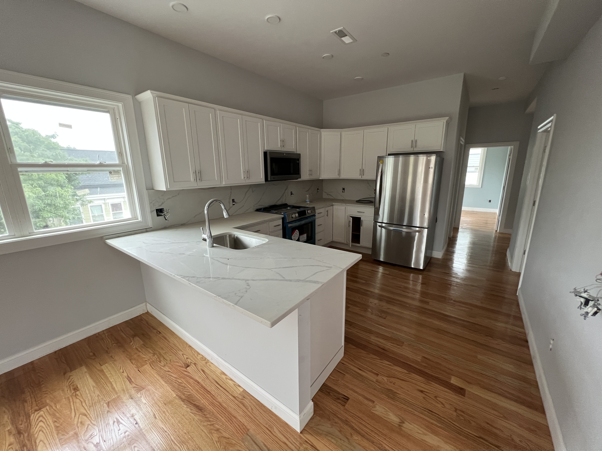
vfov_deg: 89.9
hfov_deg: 106.2
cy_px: 226
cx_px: 301
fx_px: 226
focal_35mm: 13
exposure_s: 1/99
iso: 200
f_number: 1.8
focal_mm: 1.57
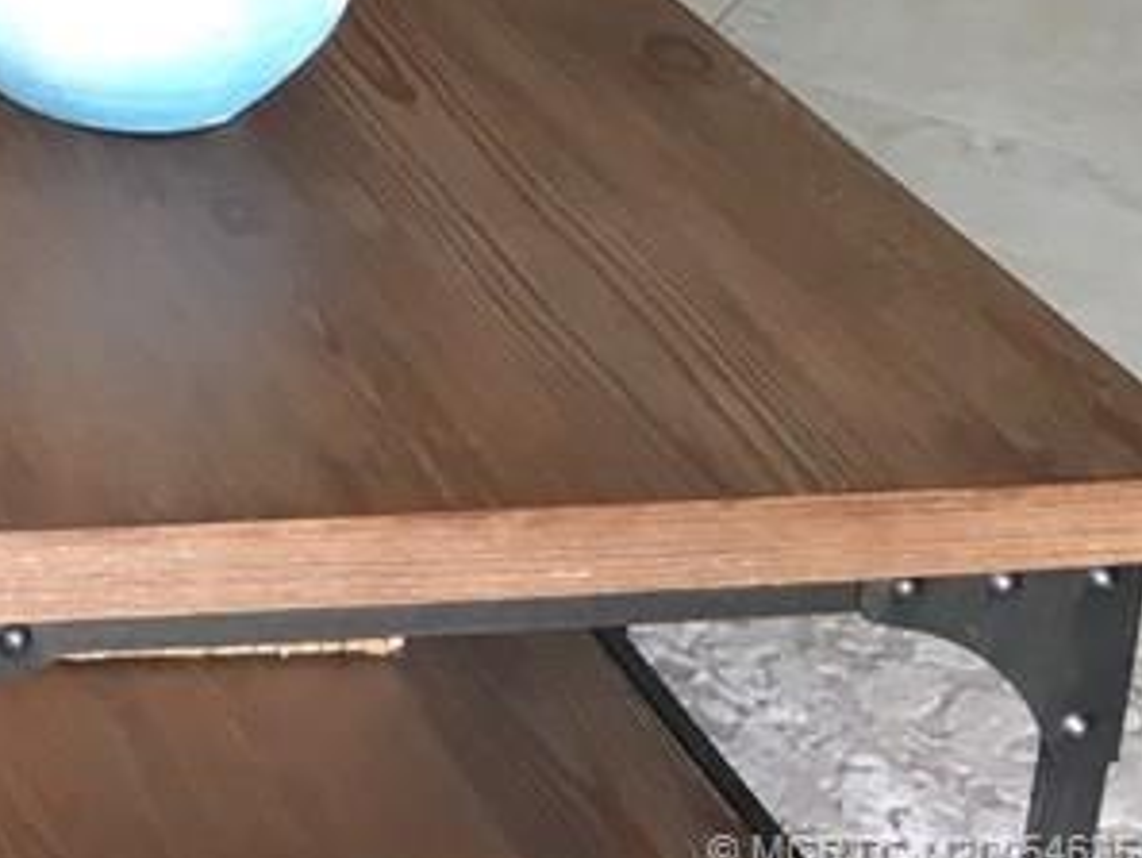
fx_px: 3300
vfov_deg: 13.5
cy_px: -593
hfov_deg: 17.4
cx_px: -634
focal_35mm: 100
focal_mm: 4.15
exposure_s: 1/40
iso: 32
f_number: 2.2
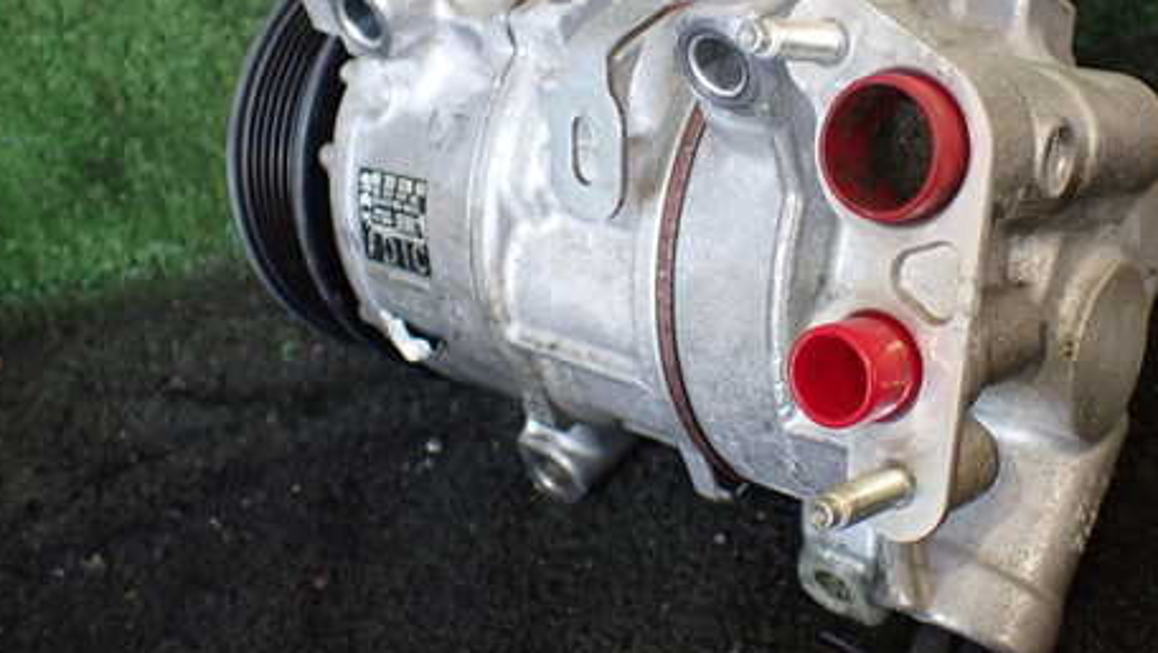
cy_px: 201
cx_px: 724
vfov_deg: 27.5
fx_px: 1321
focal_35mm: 43
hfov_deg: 46.9
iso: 400
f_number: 2.3
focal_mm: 5.4
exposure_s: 1/125
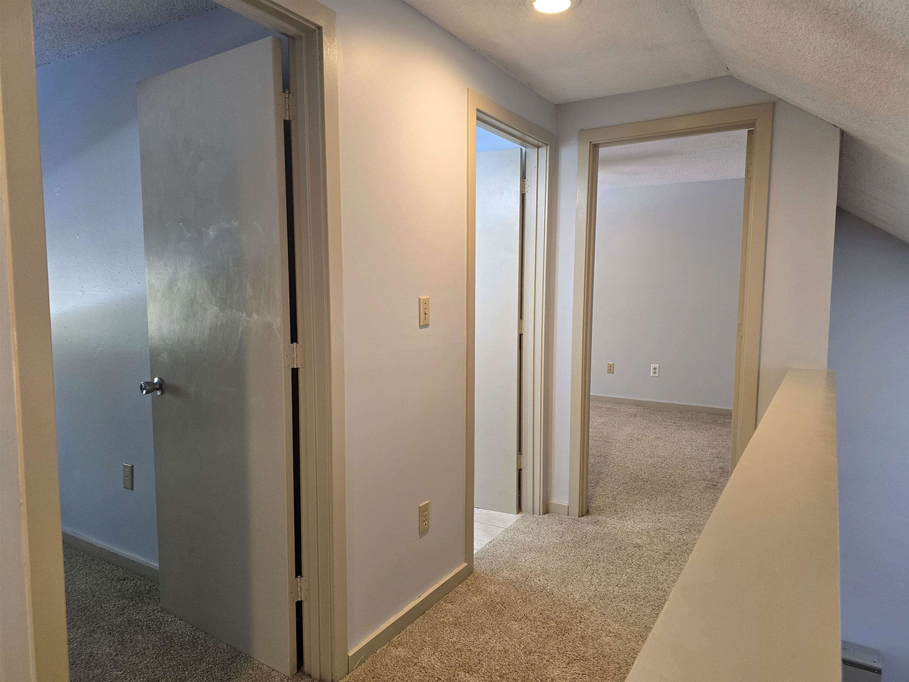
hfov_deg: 73.9
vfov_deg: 58.9
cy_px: 341
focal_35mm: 23
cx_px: 454
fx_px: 604
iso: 250
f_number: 1.7
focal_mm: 6.3
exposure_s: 1/120
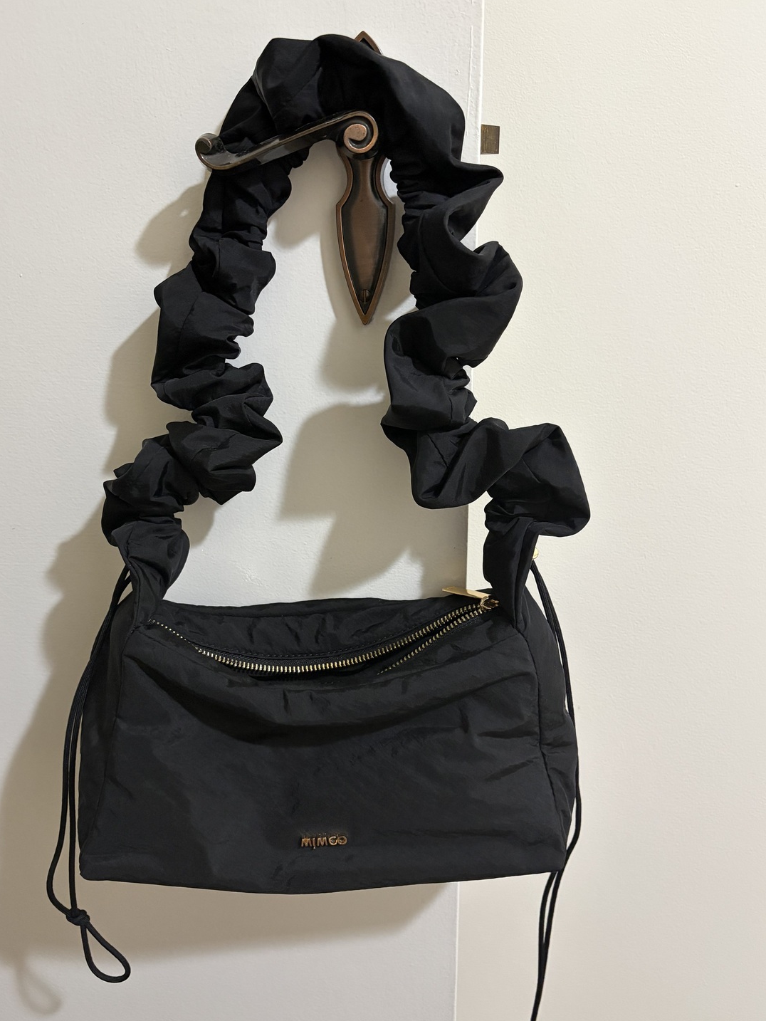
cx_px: 355
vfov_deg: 61.7
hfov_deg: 48.2
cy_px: 506
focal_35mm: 29
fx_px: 855
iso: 500
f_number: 1.6
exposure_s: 1/50
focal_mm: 5.96
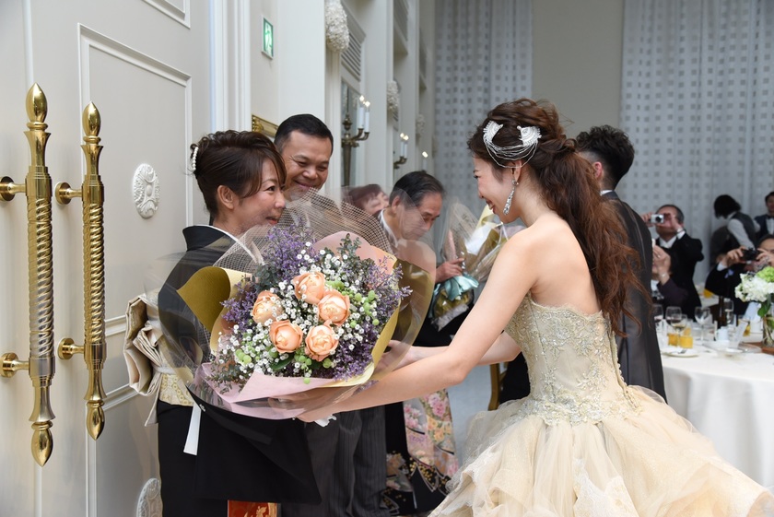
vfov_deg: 38.9
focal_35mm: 34
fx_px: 731
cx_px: 387
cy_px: 258
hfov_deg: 55.8
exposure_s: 1/125
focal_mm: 34
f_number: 5
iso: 1600
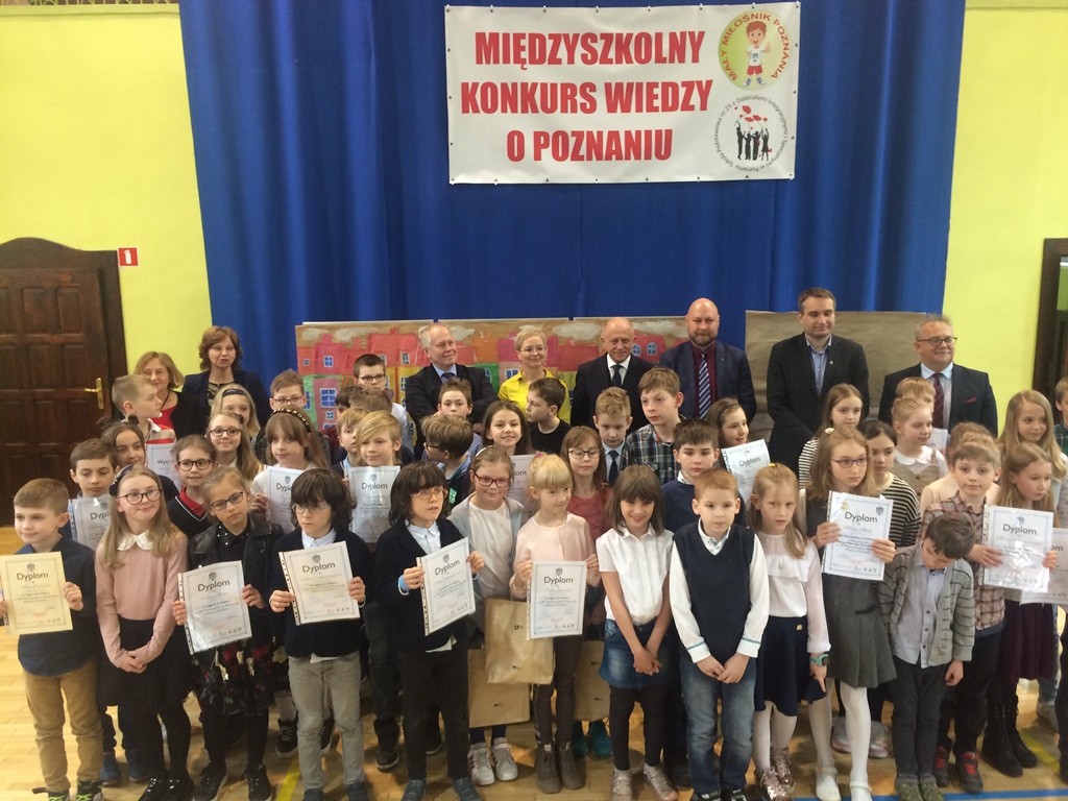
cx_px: 534
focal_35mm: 29
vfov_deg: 48.2
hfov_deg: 61.7
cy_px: 400
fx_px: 895
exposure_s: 1/33
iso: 125
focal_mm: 4.15
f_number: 2.2
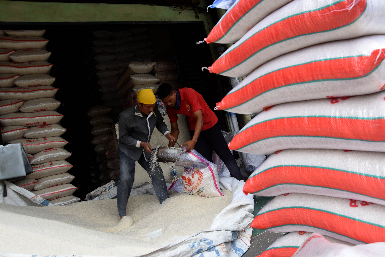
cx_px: 192
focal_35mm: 26
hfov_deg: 70.4
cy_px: 128
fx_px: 273
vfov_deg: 50.4
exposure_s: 1/250
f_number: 5.6
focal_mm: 17
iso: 200
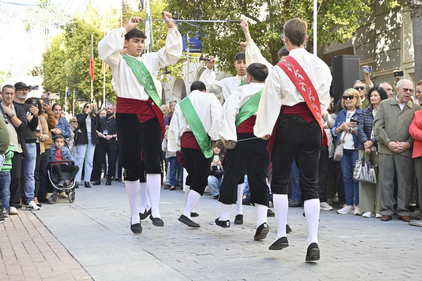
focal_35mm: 54
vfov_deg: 25.0
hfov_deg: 36.9
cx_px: 211
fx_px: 633
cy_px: 140
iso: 1000
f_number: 6.3
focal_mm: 36
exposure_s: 1/400
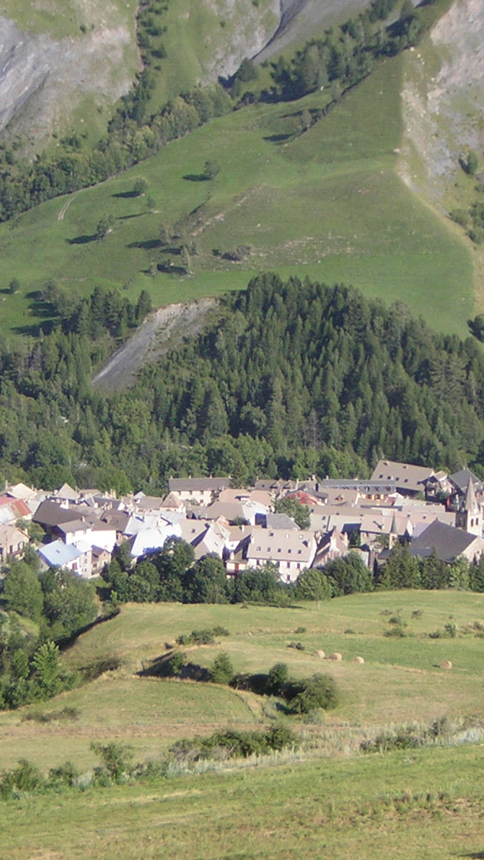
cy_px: 432
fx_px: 3101
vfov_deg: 15.8
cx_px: 314
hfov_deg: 8.9
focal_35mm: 136
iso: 50
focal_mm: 12.1
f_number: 4.3
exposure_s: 1/307
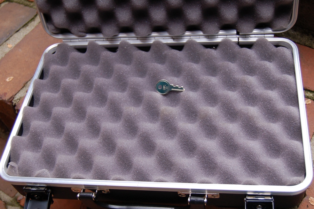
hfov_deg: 41.1
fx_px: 418
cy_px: 104
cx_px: 157
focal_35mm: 48
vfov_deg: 28.0
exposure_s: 1/50
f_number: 4.5
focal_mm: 32
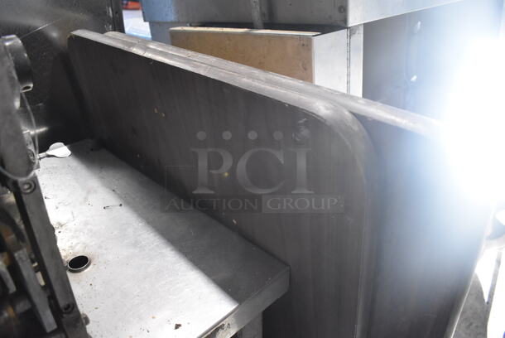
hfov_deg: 67.3
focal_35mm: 27
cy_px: 169
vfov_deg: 48.0
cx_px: 252
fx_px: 379
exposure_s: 1/125
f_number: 3.5
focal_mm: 18
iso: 2800
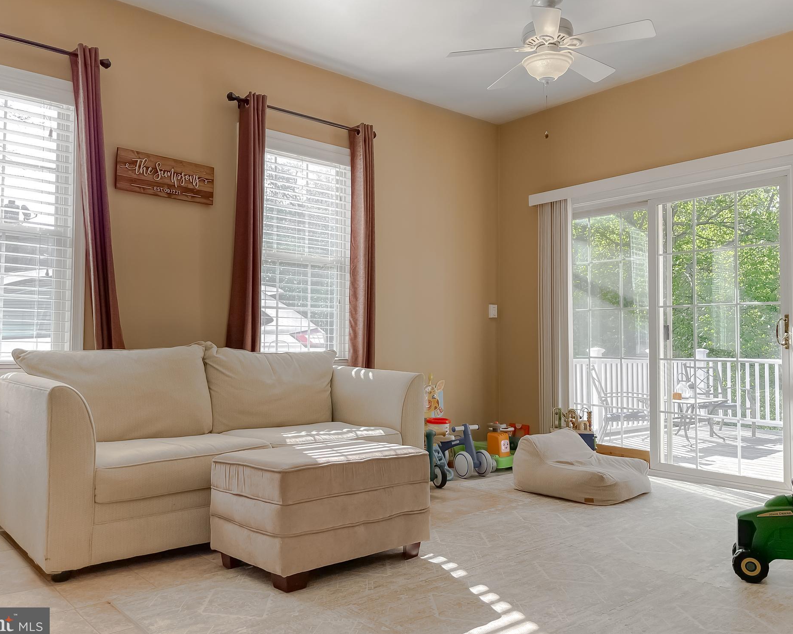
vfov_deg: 53.2
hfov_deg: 64.0
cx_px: 381
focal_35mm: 27
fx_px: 634
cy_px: 314
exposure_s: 1/400
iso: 32
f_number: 1.6
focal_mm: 5.1
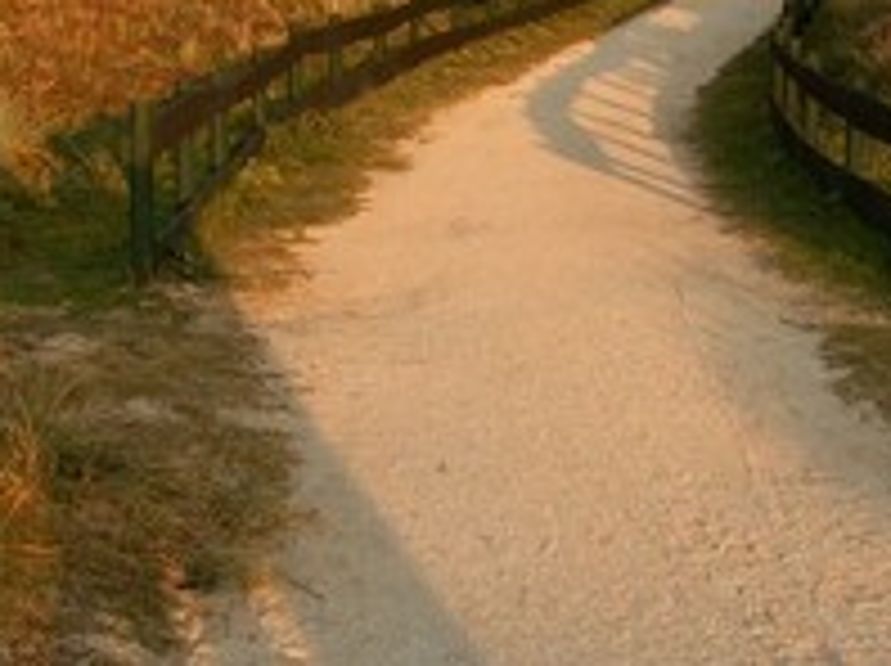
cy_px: 234
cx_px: 585
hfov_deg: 22.7
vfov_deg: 17.1
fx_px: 2211
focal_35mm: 86
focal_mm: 7.6
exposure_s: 1/110
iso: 100
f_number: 4
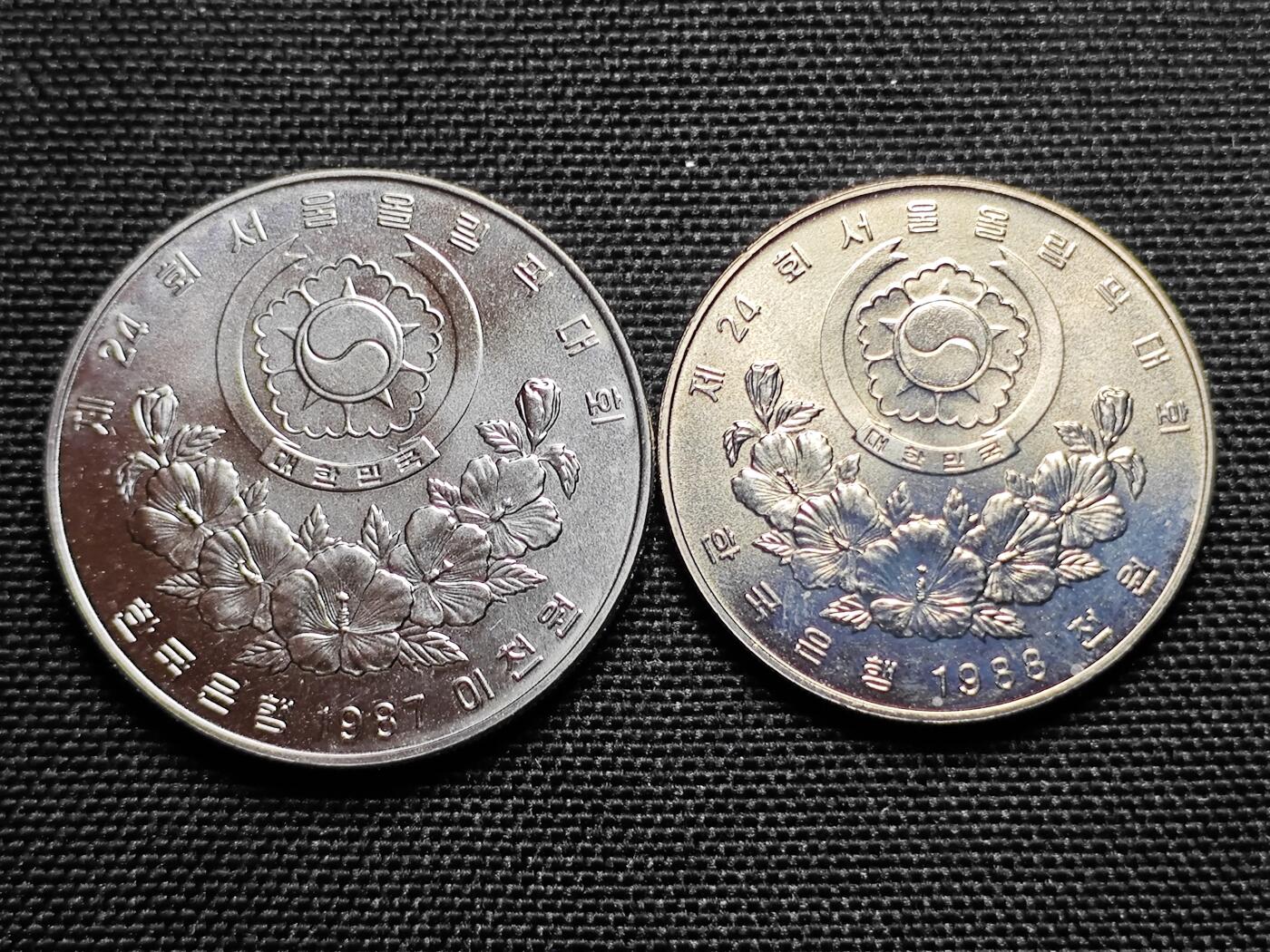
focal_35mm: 76
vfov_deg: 19.4
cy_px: 476
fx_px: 2788
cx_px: 635
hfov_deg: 25.7
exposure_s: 1/102
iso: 50
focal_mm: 5.84
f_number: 1.6
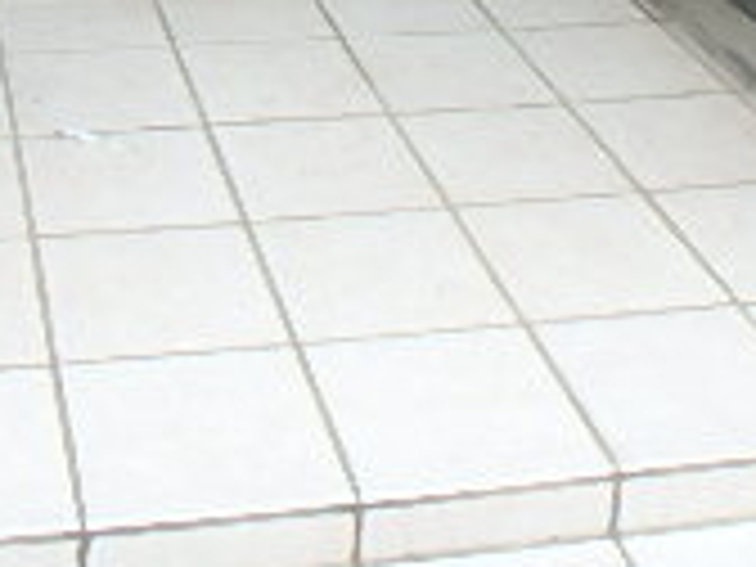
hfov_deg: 24.3
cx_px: 234
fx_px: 1747
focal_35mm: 80
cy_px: -472
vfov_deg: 15.6
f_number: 3.5
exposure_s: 1/250
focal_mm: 3.7
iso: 125
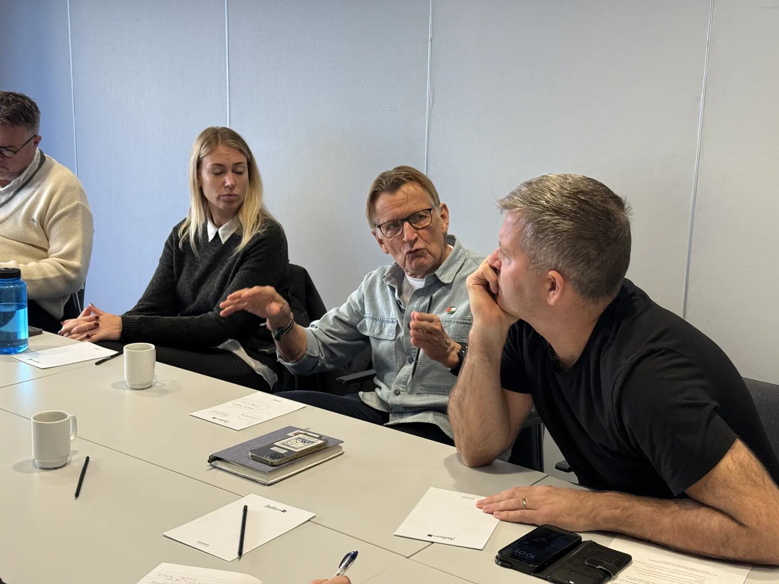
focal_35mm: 48
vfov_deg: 30.3
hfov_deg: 39.7
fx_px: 1080
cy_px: 292
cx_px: 390
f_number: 1.78
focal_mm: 6.76
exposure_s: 1/100
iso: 160
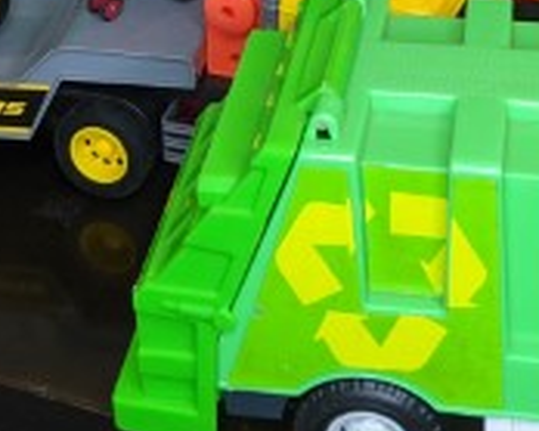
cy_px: -248
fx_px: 1547
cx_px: 248
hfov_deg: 19.8
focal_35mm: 97
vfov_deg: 14.6
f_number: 1.8
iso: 156
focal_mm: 4.44
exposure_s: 1/120
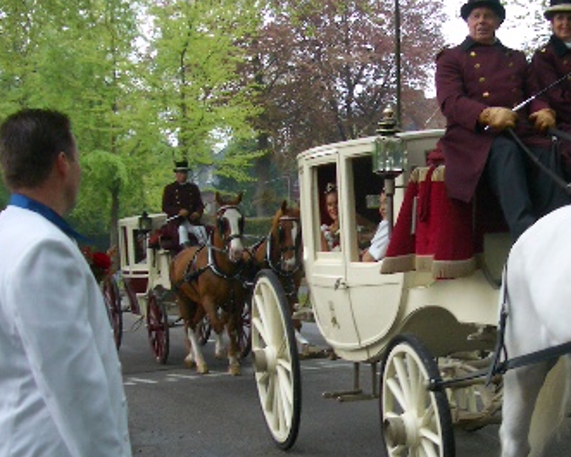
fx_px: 1116
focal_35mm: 66
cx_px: 459
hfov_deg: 28.1
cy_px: 278
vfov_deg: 23.1
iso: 50
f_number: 2.6
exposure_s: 1/200
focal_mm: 5.8
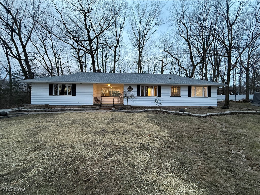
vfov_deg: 85.7
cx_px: 130
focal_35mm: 14
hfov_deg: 102.1
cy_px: 98
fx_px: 105
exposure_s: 1/60
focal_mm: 2.22
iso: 200
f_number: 2.2
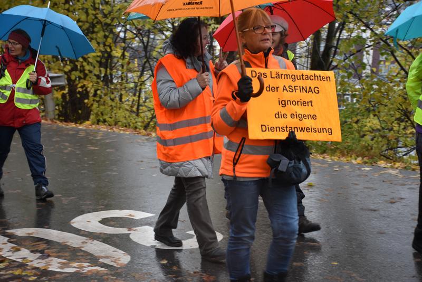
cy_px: 141
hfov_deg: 27.0
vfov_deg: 18.2
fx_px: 879
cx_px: 211
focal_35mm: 75
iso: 800
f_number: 4.8
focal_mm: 50
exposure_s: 1/60
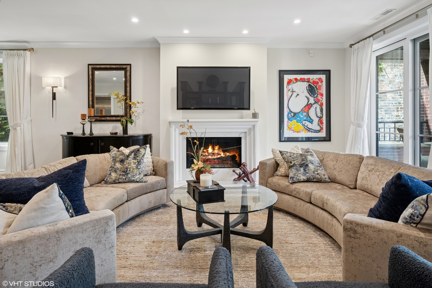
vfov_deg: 61.9
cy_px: 144
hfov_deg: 84.0
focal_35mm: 20
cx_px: 216
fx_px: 240
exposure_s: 1/20
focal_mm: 20
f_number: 8
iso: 200
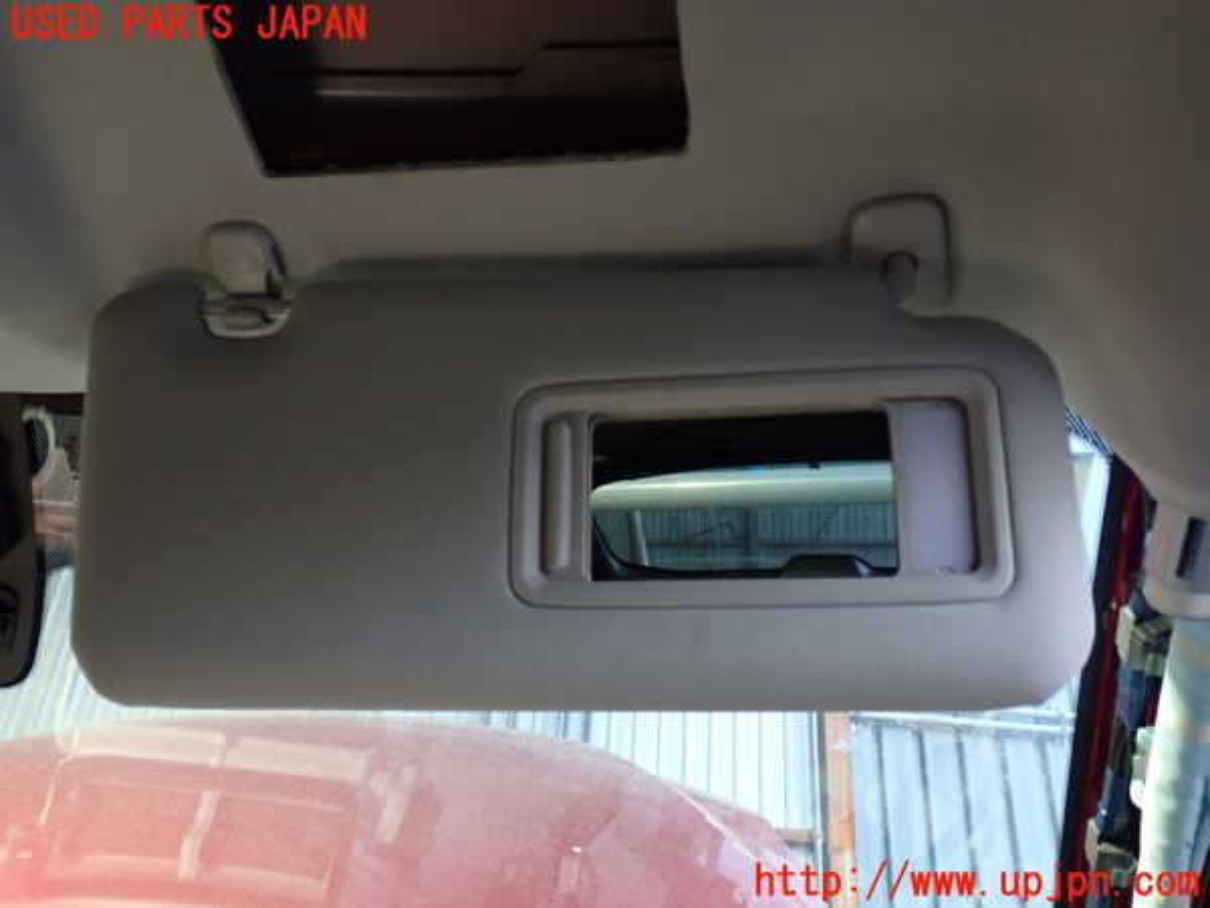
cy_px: 454
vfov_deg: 46.8
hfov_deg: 60.0
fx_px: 1049
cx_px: 605
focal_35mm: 30
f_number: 2.3
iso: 800
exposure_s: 1/13
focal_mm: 5.4
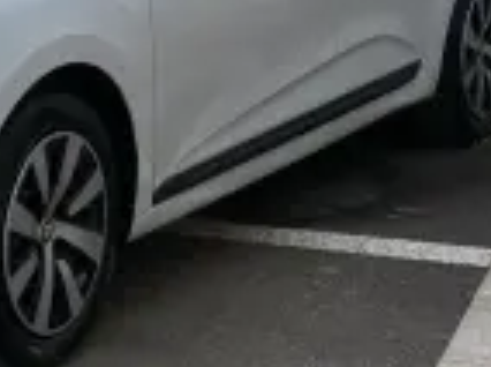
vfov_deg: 12.0
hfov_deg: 15.6
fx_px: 1728
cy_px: 21
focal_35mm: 122
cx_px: -97
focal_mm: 6.76
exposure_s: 1/1883
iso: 80
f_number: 1.78
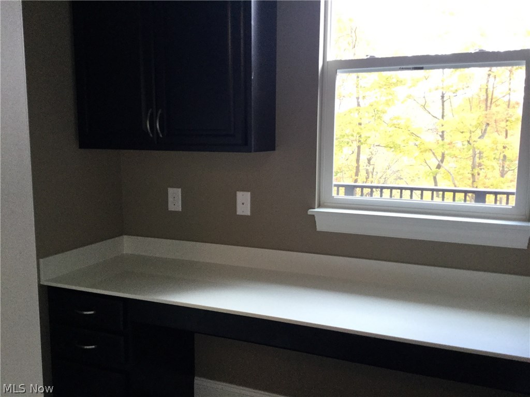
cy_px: 198
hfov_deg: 58.4
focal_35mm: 31
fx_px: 475
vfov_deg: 45.4
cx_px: 265
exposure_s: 1/30
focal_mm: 3.3
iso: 40
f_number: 2.4
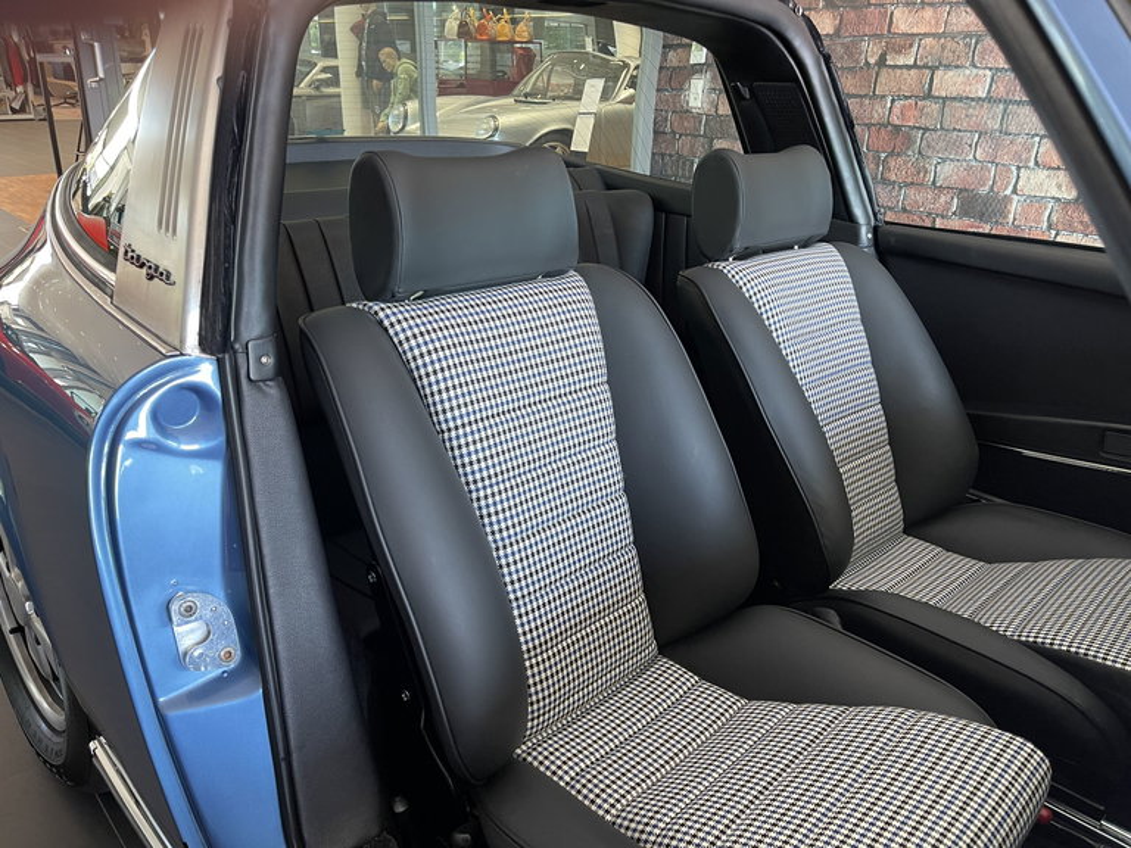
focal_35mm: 25
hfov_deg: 69.4
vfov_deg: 54.9
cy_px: 424
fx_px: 817
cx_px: 566
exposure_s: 1/60
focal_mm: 5.1
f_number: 1.6
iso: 160
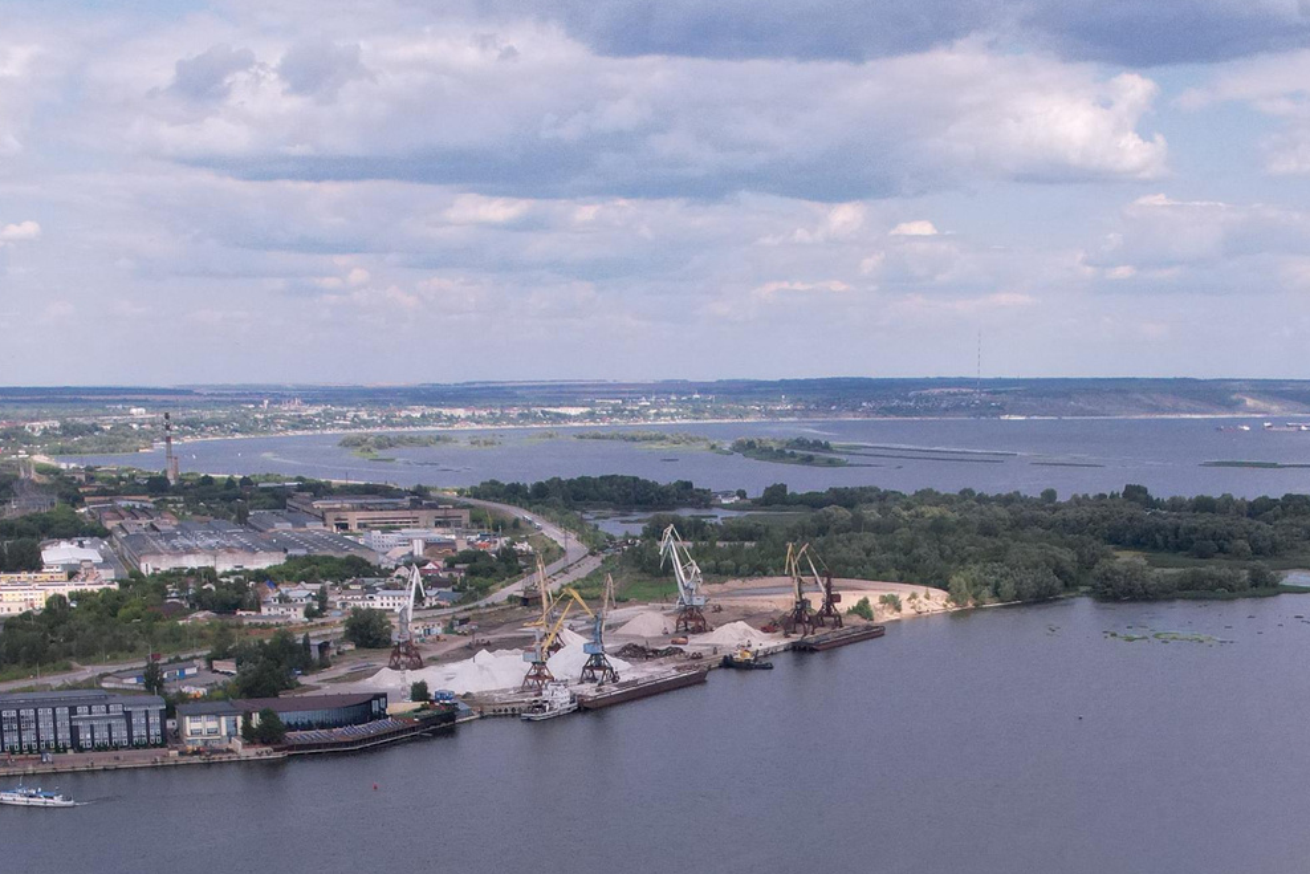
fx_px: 2074
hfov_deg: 35.0
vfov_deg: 22.8
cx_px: 744
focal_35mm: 57
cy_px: 888
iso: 400
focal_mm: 8.38
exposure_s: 1/200
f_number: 2.8
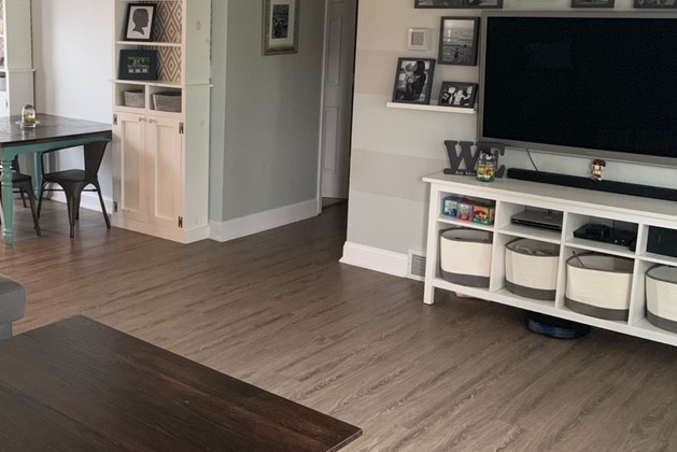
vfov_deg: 30.4
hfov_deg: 43.6
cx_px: 206
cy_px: 175
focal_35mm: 44
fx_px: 828
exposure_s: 1/30
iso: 500
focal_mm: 4.25
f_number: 1.8
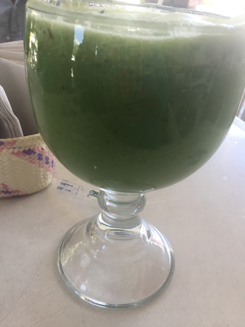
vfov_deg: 61.7
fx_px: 274
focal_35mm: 29
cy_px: 164
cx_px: 122
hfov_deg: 48.2
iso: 50
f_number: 2.2
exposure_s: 1/120
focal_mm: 4.15
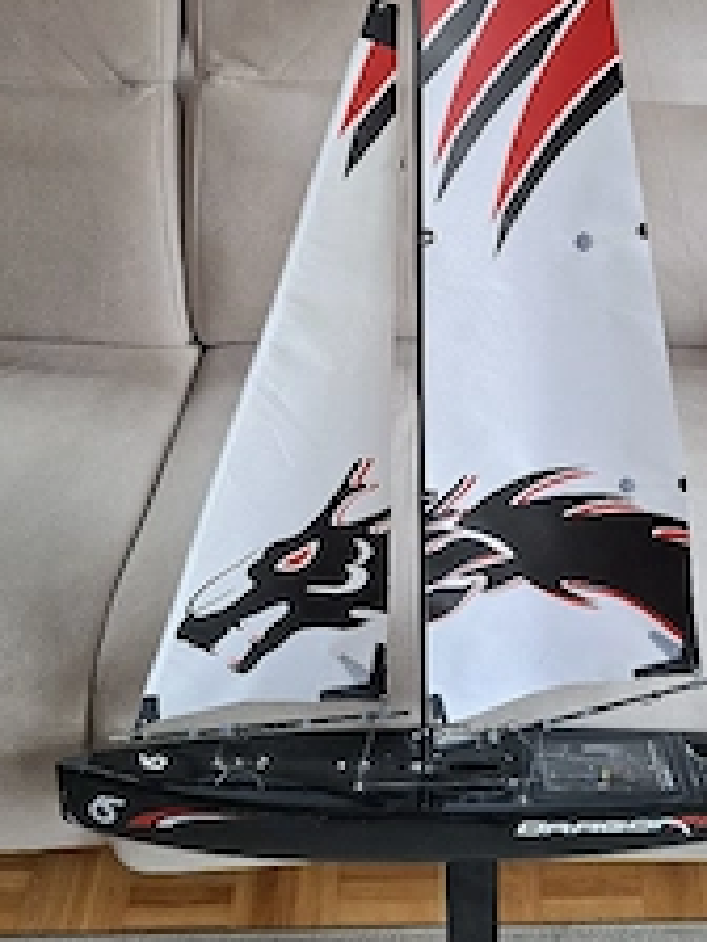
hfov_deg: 34.5
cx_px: 522
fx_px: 1117
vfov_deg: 45.2
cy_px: 328
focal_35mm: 41
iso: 64
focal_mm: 5.54
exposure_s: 1/100
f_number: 1.8
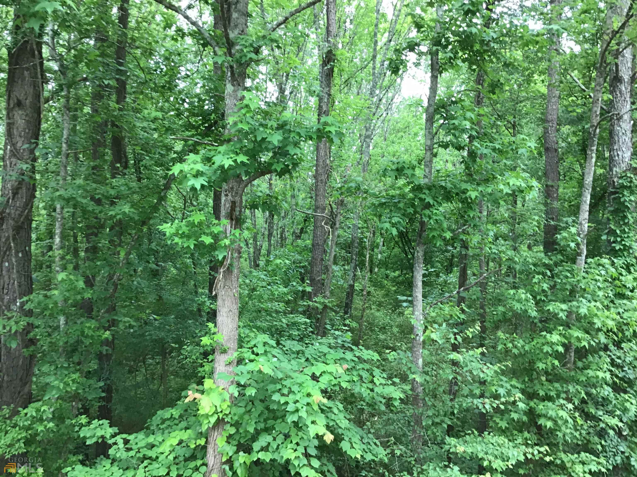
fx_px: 570
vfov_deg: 45.4
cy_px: 238
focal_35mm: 31
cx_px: 318
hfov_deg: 58.4
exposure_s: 1/30
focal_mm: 3.3
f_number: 2.4
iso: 50
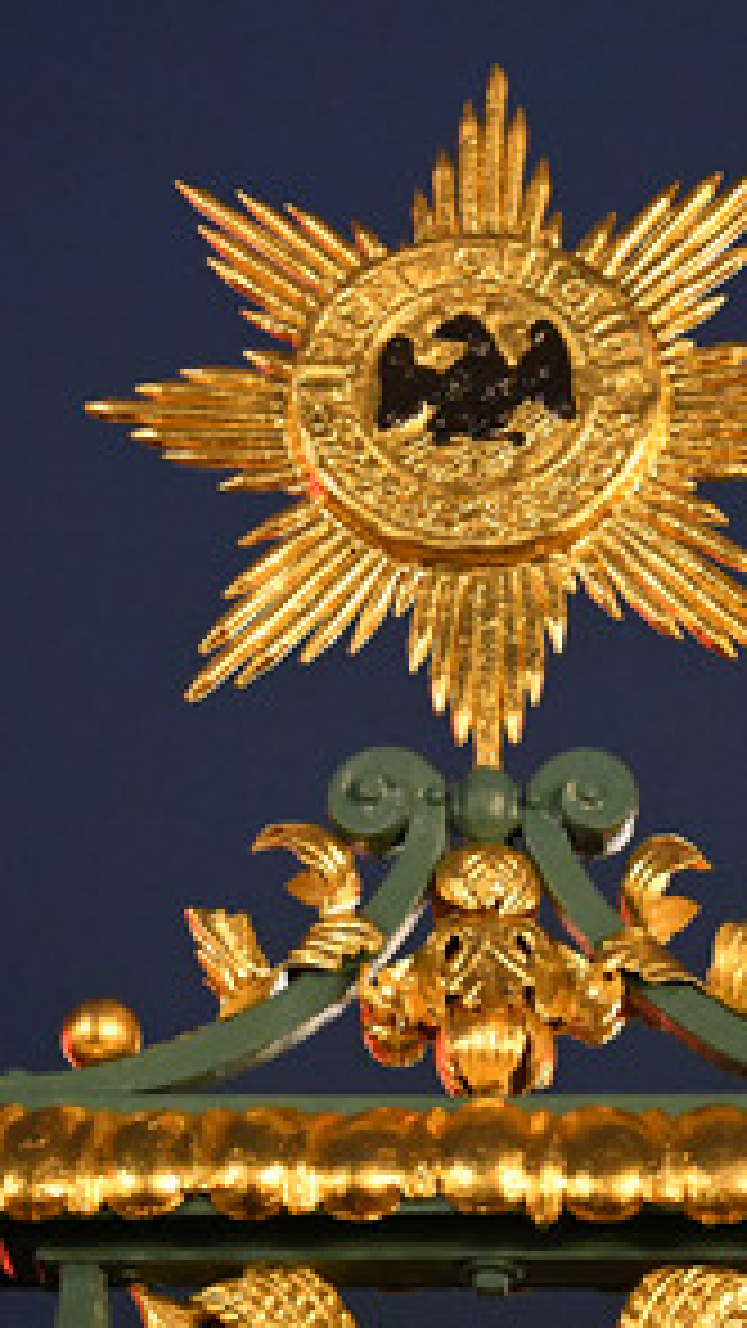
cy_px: 666
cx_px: 538
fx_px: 3943
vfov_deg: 19.1
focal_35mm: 112
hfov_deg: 10.8
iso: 14400
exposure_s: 1/60
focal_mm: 70
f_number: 2.8
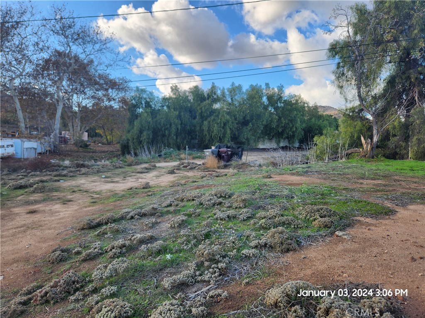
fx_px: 282
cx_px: 212
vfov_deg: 58.9
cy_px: 159
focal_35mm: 23
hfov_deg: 73.9
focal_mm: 5.4
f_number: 1.8
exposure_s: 1/423
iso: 20
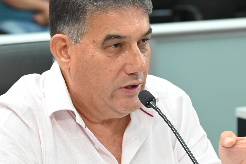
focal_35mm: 206
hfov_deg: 10.0
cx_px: 116
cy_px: 93
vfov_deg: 6.7
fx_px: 1408
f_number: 6.3
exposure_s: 1/125
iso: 2800
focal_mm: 110
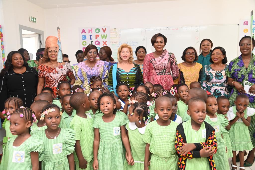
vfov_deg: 43.6
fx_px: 213
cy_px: 85
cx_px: 128
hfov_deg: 61.9
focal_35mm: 30
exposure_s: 1/125
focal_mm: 30
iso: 2500
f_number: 5.6
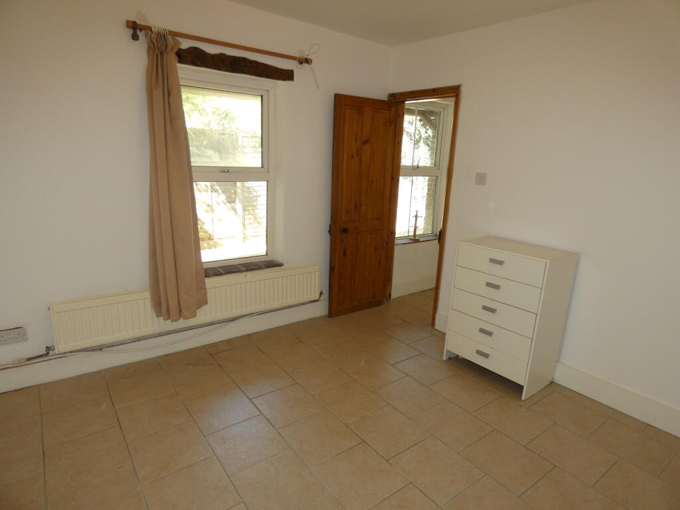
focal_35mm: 20
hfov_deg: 81.7
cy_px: 255
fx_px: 393
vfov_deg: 66.0
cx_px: 340
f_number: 2.8
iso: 125
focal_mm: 3.6
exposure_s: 1/60
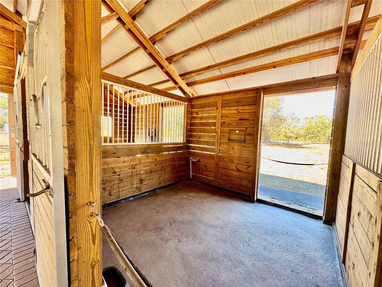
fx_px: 154
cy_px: 144
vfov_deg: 85.7
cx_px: 191
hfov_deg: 102.1
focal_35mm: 14
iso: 125
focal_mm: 2.22
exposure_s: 1/99
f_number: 2.2
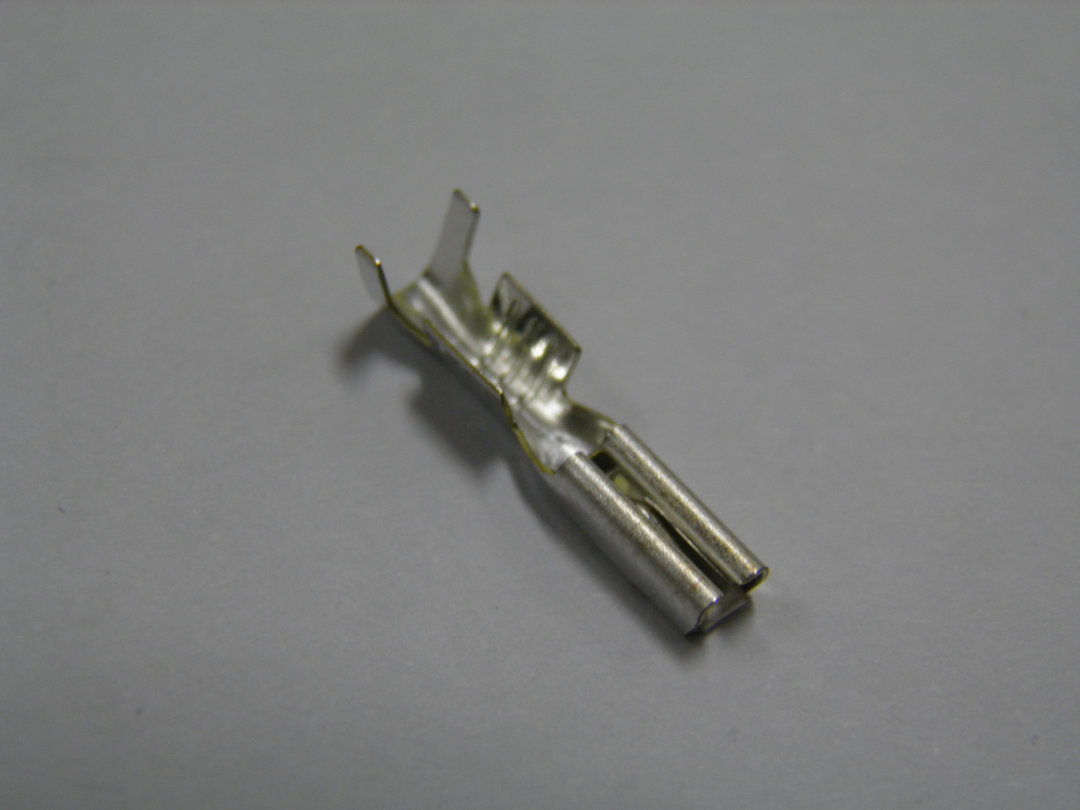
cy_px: 405
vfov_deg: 17.6
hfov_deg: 23.3
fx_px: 2621
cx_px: 540
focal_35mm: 84
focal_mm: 15.2
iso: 125
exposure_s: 1/50
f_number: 3.9
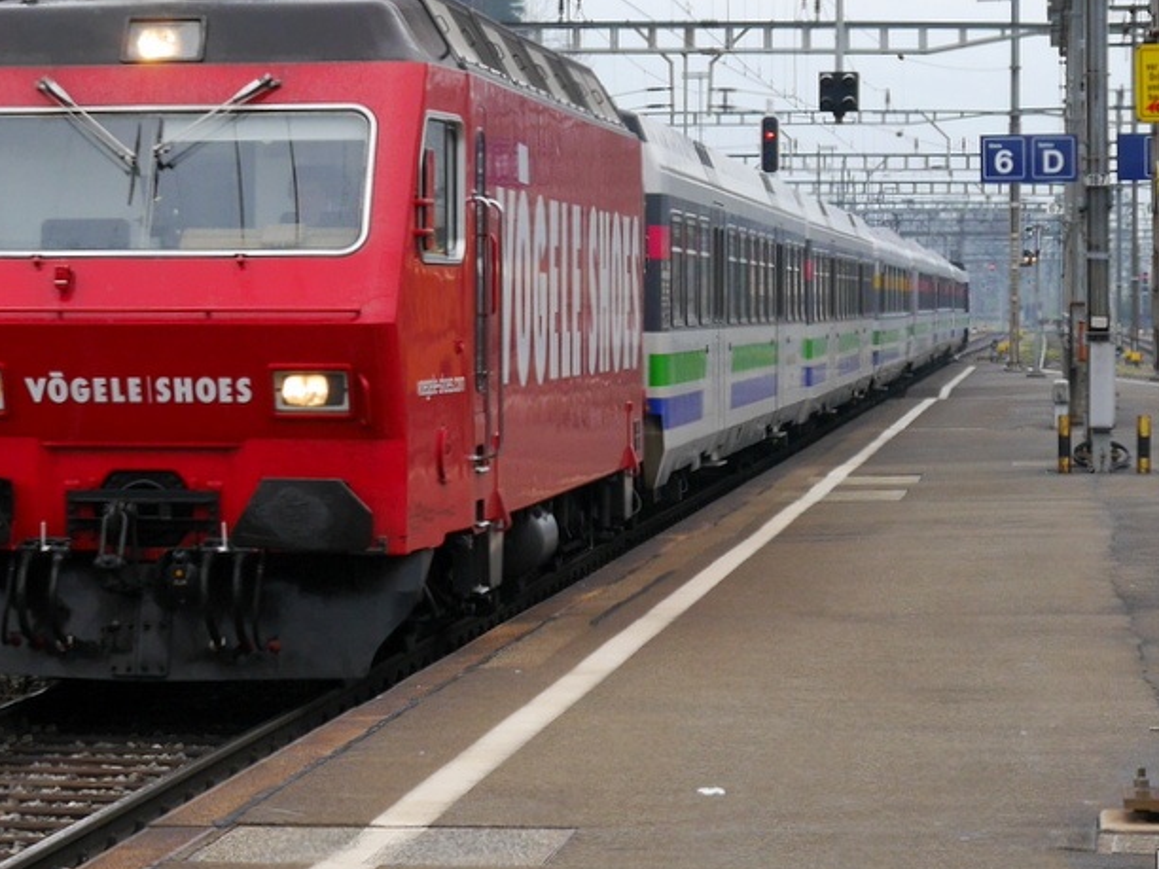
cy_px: 209
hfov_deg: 22.8
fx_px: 2846
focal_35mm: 85
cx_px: 318
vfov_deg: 17.3
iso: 160
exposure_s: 1/160
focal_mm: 26
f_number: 5.6
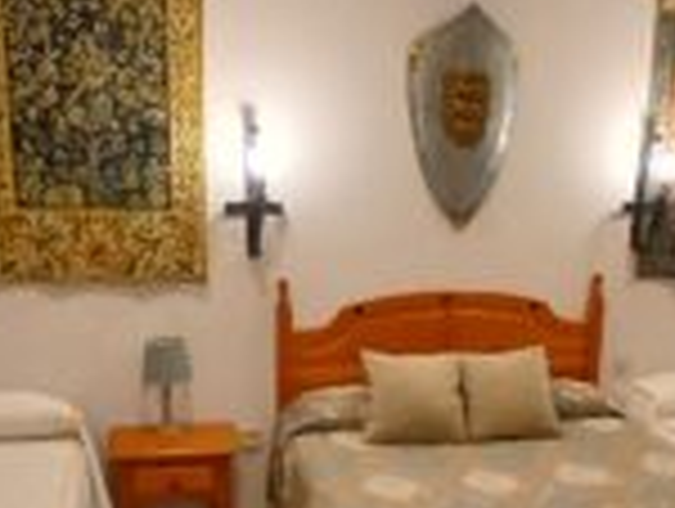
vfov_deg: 31.9
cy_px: 355
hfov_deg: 42.0
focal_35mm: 45
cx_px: 367
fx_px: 879
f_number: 2.2
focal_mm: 1.4
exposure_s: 1/33
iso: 200
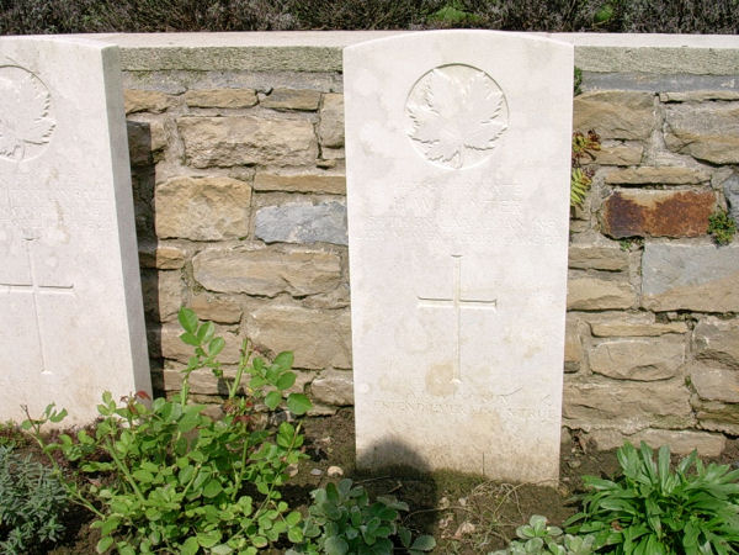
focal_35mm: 45
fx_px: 961
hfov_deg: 42.1
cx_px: 370
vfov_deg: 32.2
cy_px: 278
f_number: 5.8
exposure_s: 1/483
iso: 70
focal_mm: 6.7
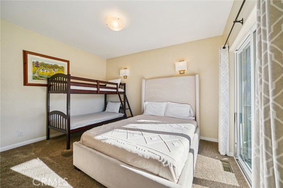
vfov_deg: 85.4
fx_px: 102
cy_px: 94
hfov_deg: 108.4
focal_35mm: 13
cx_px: 142
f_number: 8
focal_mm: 13
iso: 100
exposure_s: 1/30
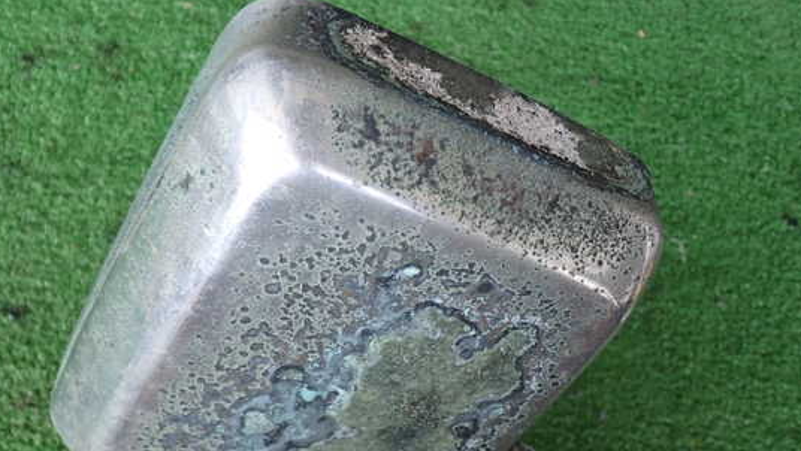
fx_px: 829
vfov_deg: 30.4
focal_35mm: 39
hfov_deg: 51.5
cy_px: 273
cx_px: 362
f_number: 2.4
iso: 125
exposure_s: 1/60
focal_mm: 5.79
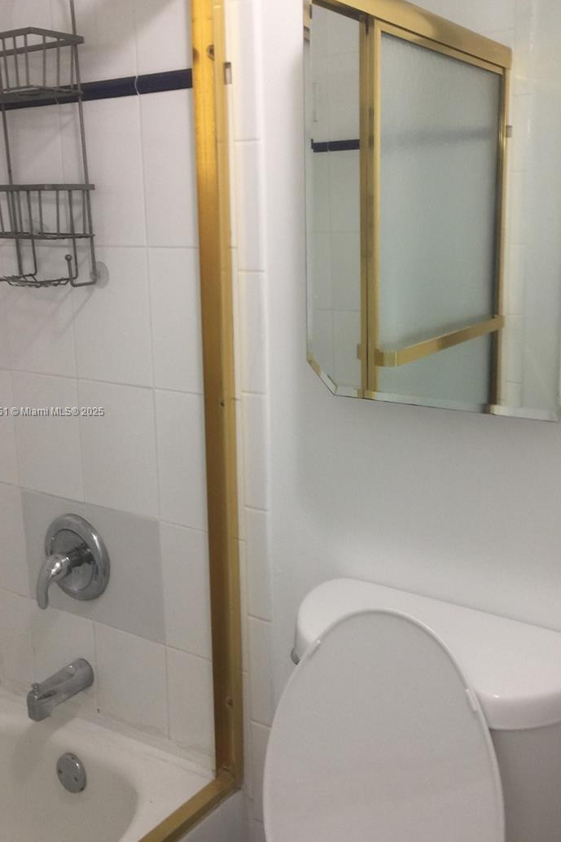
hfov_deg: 37.8
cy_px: 412
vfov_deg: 54.4
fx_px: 818
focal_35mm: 35
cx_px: 321
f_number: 2.2
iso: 32
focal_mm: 4.15
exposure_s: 1/15
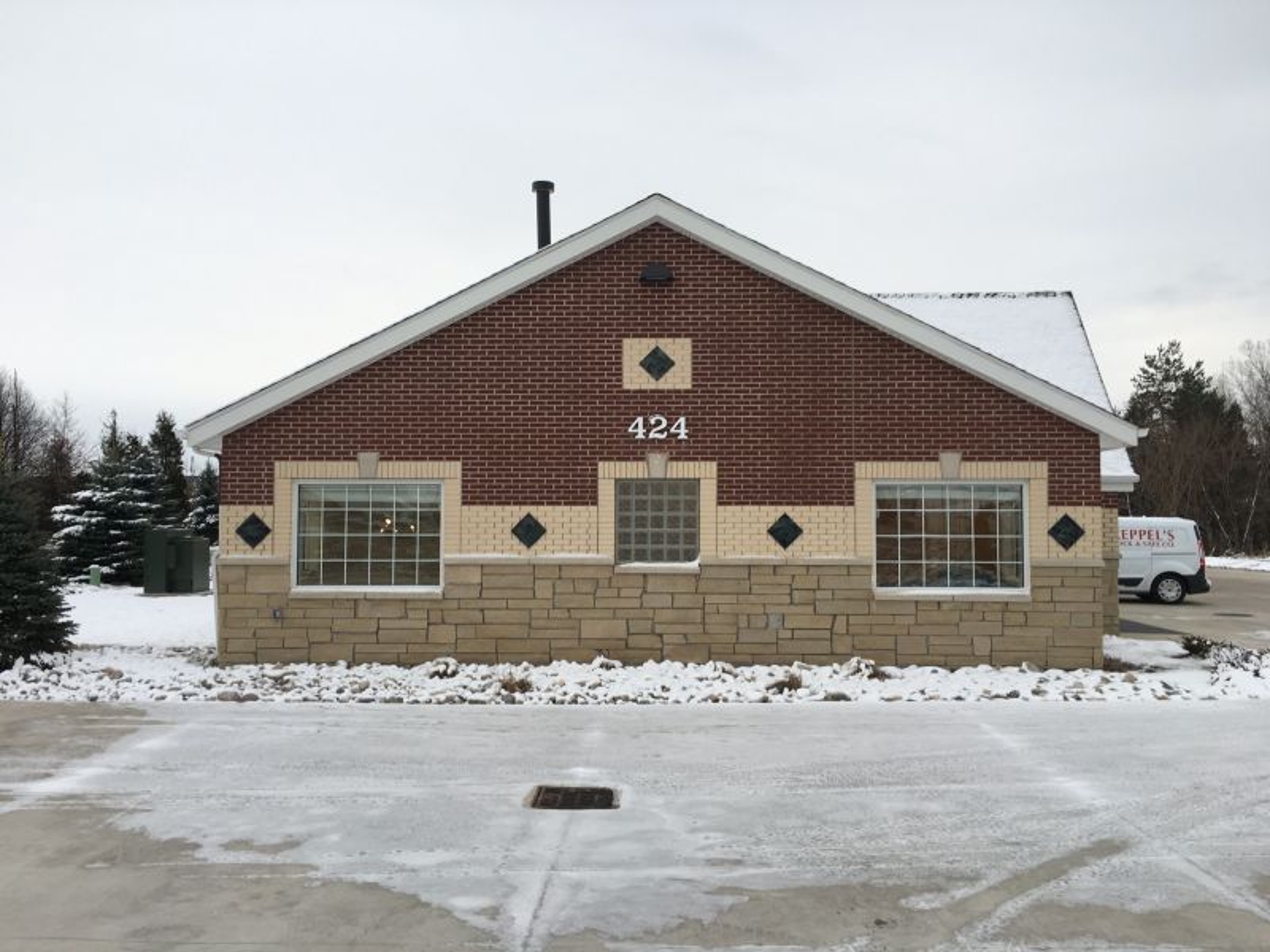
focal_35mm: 29
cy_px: 476
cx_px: 635
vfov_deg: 48.2
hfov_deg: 61.7
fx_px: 1064
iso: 25
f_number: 2.2
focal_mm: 4.15
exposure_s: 1/120
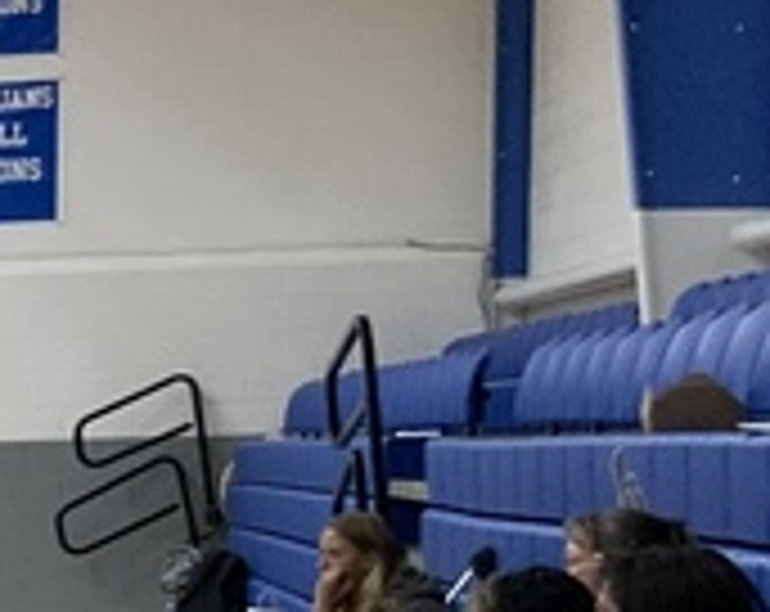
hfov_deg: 9.7
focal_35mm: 170
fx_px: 3865
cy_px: 846
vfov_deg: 8.9
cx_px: -1247
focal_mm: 3
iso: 64
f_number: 1.8
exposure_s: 1/60
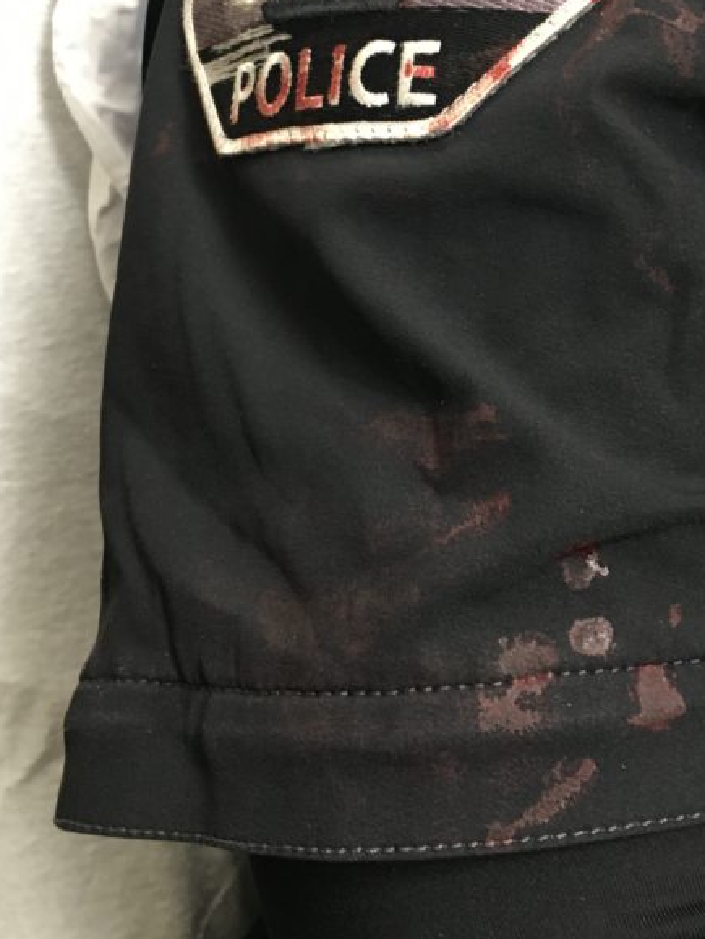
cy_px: 238
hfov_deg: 28.0
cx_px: 562
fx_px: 1385
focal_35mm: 51
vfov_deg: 36.6
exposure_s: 1/30
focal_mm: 4.15
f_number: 2.2
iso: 125
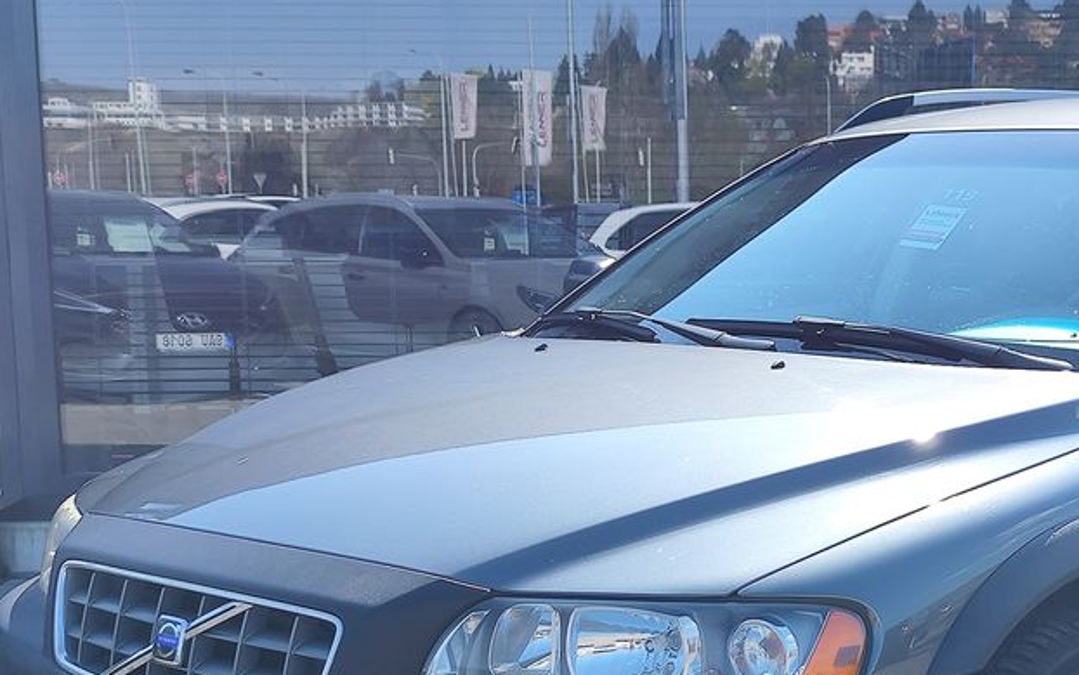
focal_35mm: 47
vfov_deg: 26.8
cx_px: 845
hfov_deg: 41.0
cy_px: 554
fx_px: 1382
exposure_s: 1/560
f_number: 1.69
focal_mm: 7.01
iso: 50
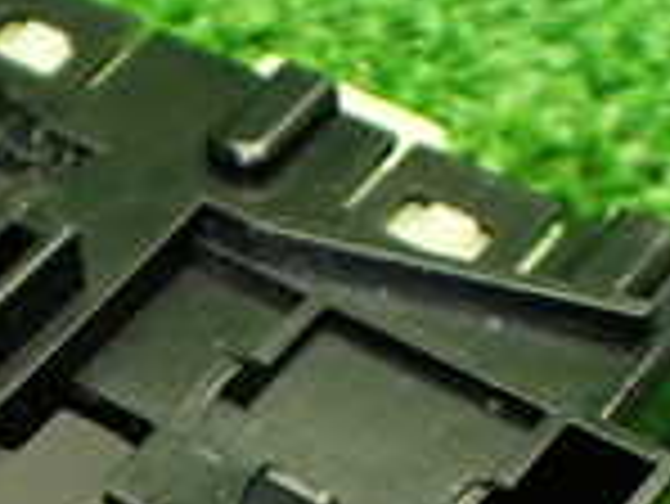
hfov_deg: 16.0
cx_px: 9
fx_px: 2344
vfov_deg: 12.1
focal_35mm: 121
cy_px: 531
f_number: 2.3
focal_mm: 5.4
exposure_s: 1/125
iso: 800
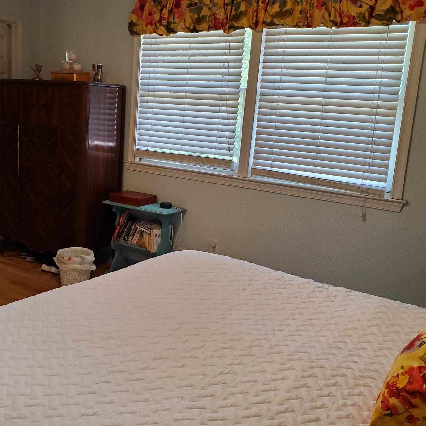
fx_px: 501
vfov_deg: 45.9
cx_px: 145
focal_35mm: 36
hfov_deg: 45.4
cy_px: 183
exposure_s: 1/120
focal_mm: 4.3
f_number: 2.4
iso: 250
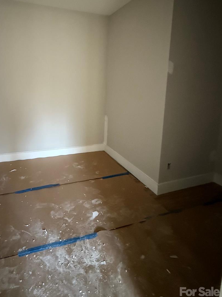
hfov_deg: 64.1
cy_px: 104
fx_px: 171
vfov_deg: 79.6
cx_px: 72
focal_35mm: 20
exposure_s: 1/46
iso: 1600
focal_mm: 2.22
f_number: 2.2
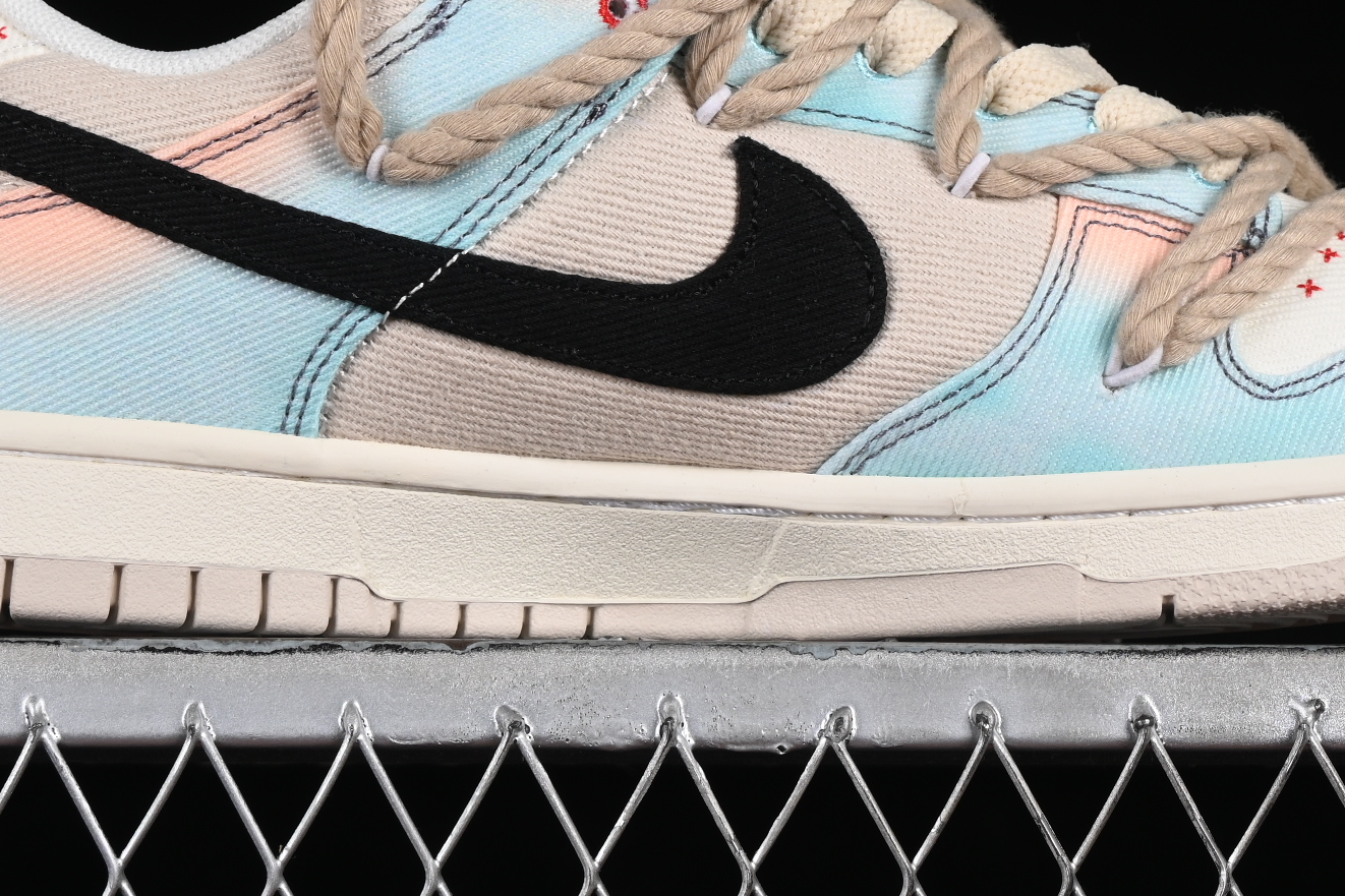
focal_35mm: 158
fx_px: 5902
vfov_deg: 8.6
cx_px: 761
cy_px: 58
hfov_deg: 13.0
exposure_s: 1/80
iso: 160
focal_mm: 50
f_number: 8
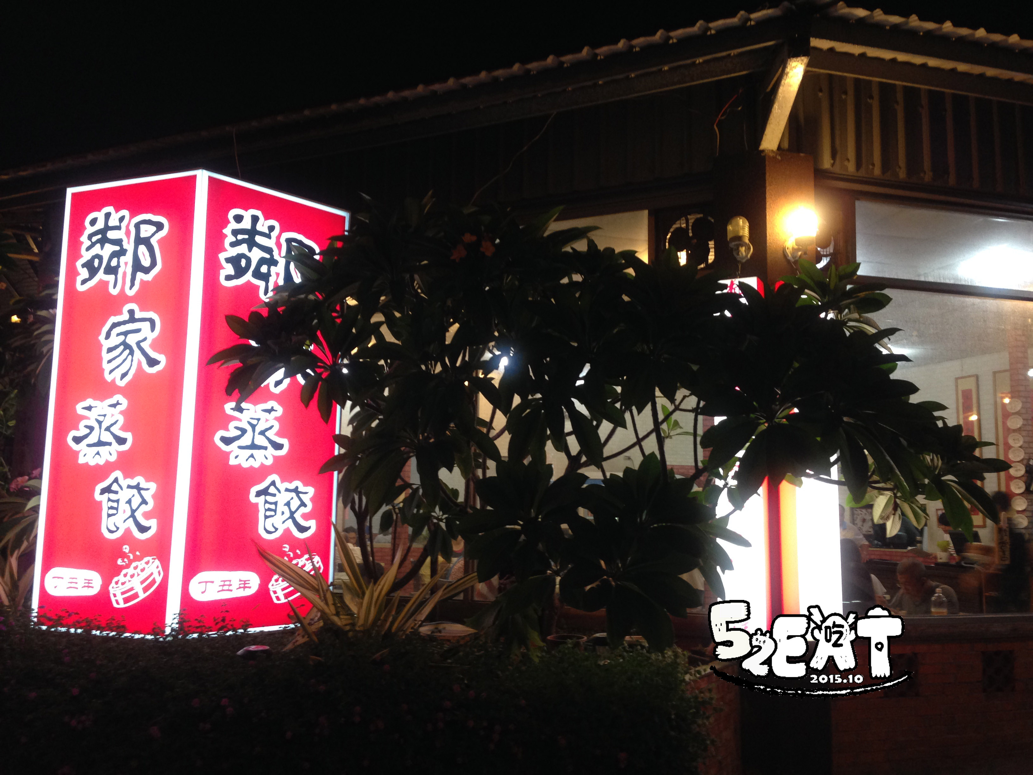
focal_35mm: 33
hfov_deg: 55.4
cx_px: 516
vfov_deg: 42.9
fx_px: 985
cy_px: 388
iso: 125
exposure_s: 1/20
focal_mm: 4.12
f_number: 2.4
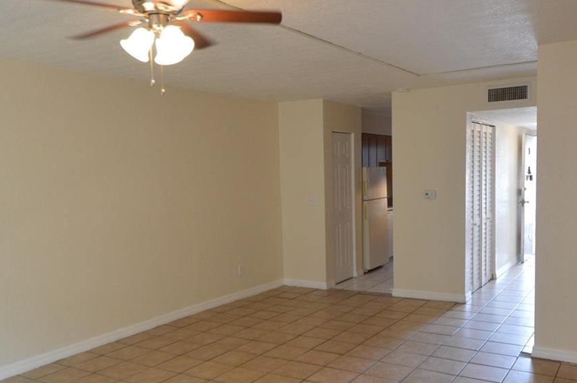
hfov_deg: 58.0
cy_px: 237
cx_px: 297
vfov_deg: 40.2
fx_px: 520
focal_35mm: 32
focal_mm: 11.5
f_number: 3.5
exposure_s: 1/60
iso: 560
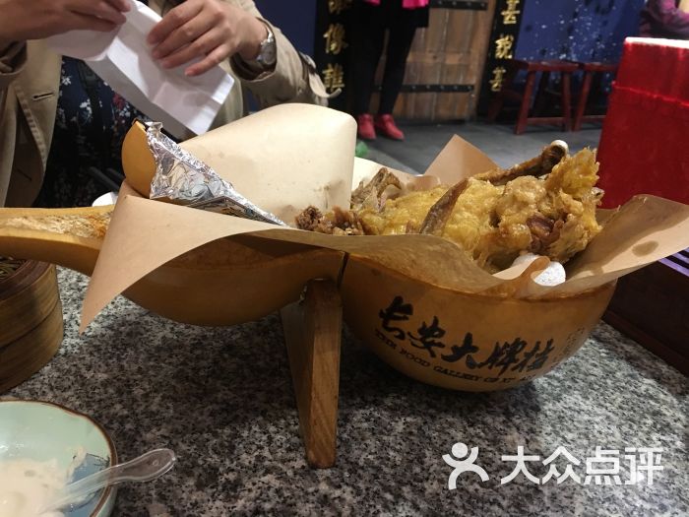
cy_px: 258
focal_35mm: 29
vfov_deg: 48.2
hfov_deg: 61.7
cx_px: 344
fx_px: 577
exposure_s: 1/17
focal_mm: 4.15
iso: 200
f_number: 2.2
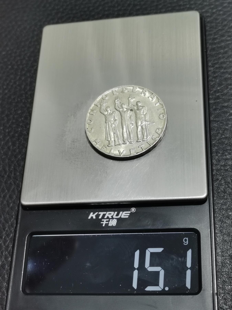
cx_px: 116
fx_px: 509
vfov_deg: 33.8
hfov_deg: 25.7
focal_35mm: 57
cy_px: 155
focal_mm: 5.58
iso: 100
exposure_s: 1/100
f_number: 1.8
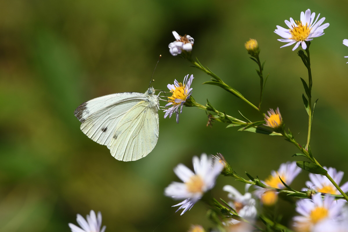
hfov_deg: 2.0
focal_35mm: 1050
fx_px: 10149
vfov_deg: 1.3
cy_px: 116
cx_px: 174
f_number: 11
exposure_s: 1/160
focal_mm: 700
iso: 125
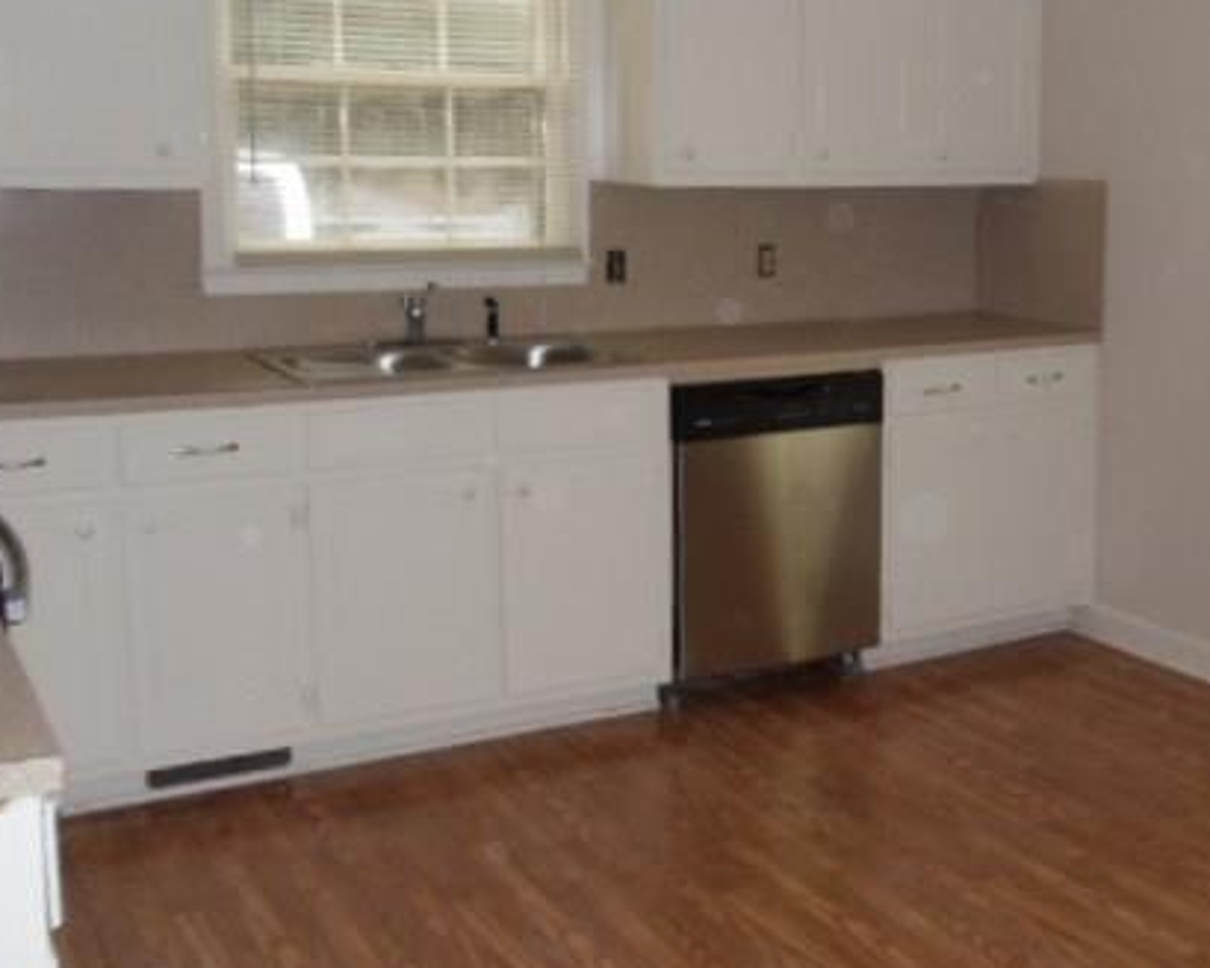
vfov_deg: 22.7
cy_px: 345
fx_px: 2399
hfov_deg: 27.9
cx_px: 924
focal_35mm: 67
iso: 200
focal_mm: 6
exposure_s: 1/30
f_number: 3.5
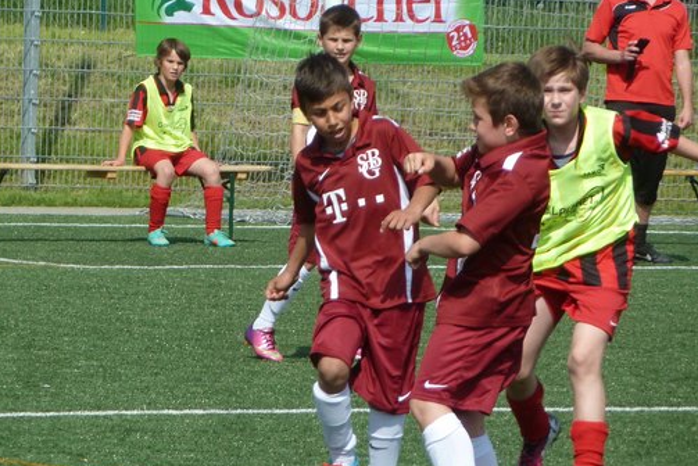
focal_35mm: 434
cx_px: 232
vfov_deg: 3.2
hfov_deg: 4.7
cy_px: 311
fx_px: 8419
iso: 160
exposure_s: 1/800
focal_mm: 49.2
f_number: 5.6
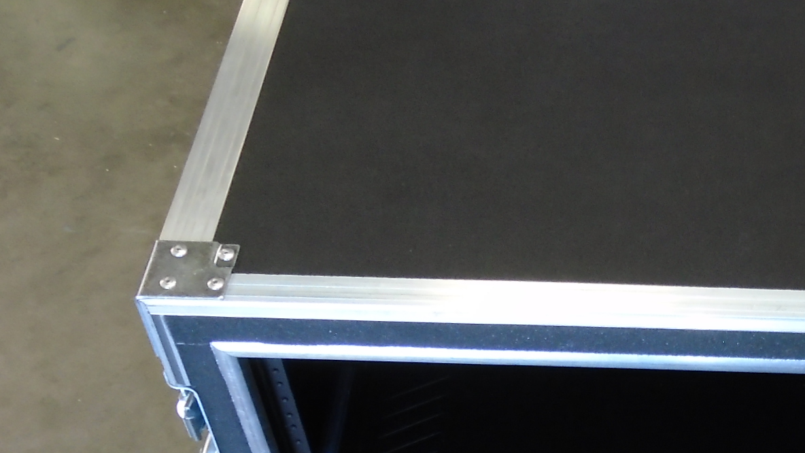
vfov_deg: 18.3
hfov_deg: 32.1
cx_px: 734
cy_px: 559
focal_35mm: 62
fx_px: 1323
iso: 200
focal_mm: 4.6
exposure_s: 1/30
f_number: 3.2
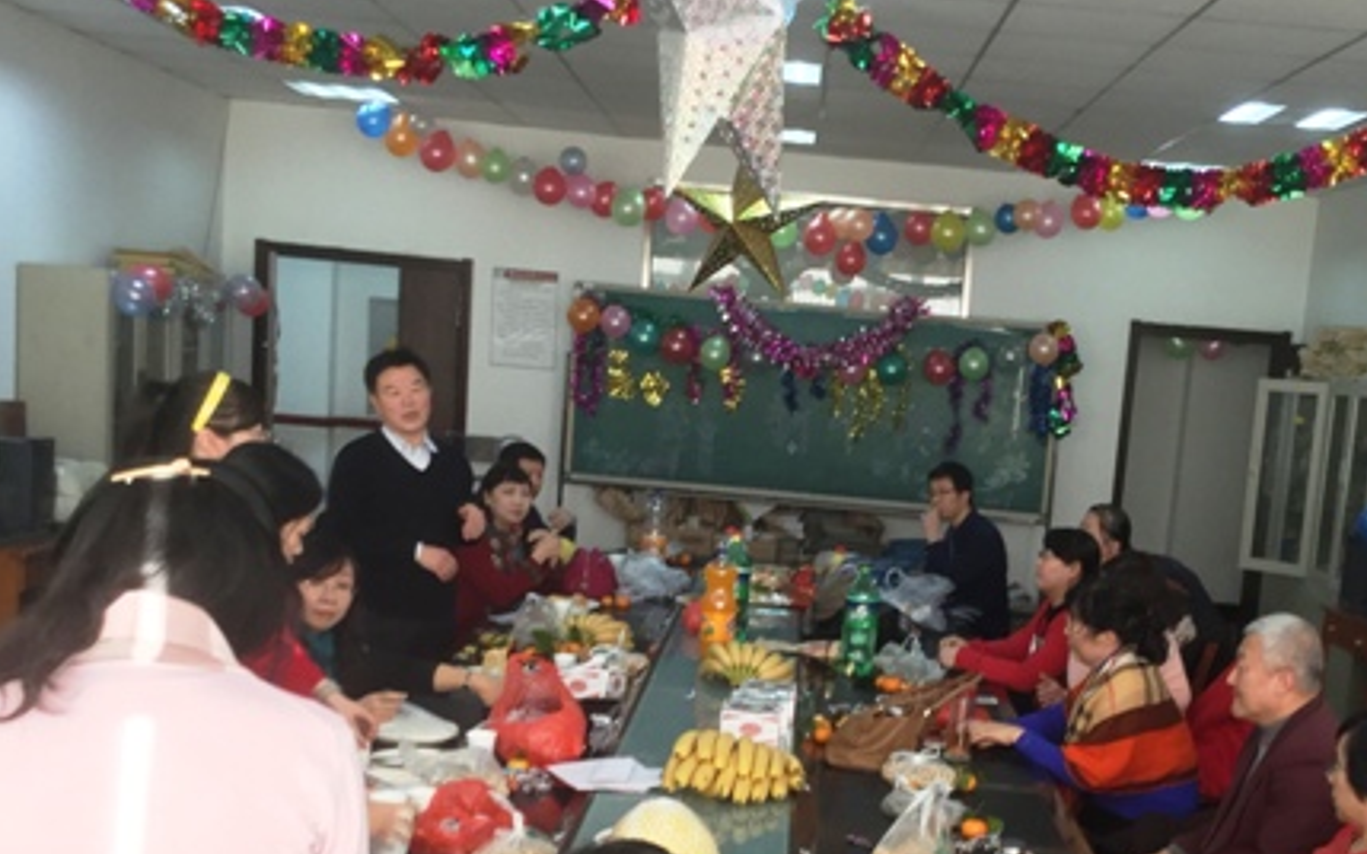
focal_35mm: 49
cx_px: 860
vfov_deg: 26.0
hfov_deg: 40.8
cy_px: 640
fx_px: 1825
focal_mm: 3.3
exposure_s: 1/33
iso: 80
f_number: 2.4
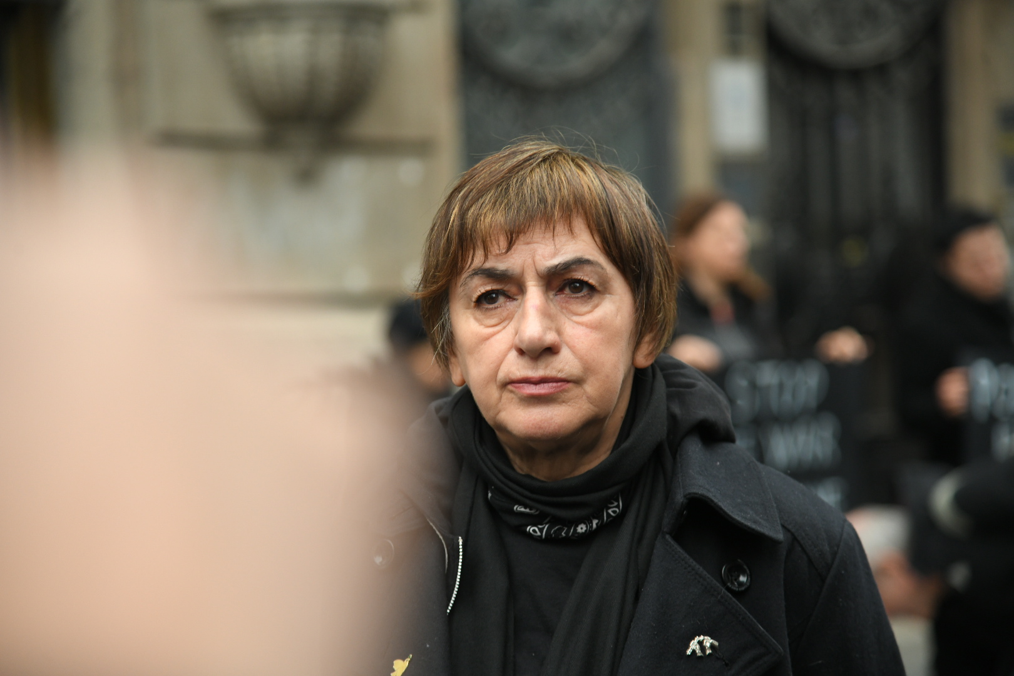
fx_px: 3098
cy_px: 338
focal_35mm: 110
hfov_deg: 18.6
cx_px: 507
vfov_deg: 12.5
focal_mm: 110
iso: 1000
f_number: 4
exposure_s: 1/250
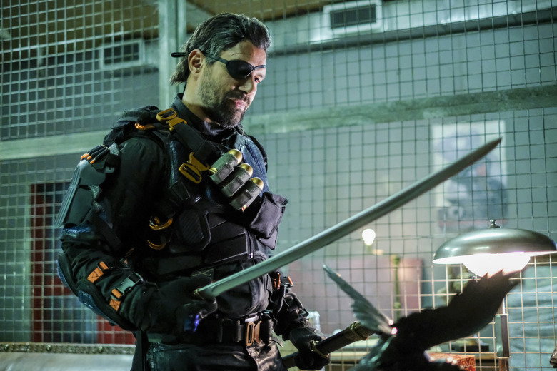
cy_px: 186
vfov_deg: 25.5
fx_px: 820
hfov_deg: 37.5
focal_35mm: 53
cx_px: 278
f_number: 1.4
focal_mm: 35
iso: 5000
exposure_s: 1/125
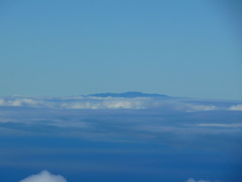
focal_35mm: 257
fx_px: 1796
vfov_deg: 5.8
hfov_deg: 7.7
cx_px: 121
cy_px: 91
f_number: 5.6
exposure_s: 1/500
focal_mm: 54.3
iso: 100
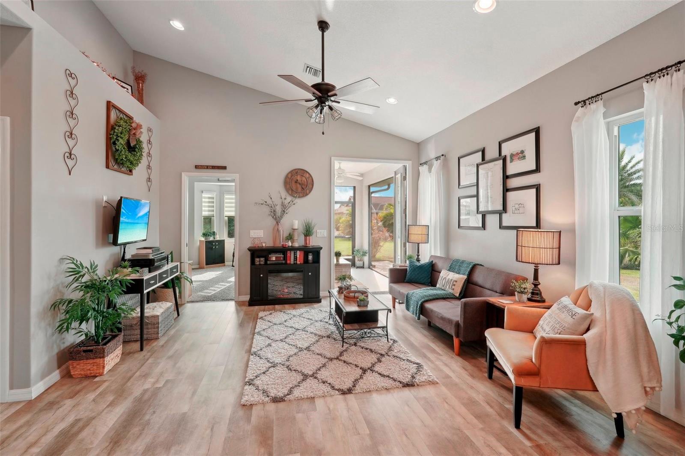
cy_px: 228
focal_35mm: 16
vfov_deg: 73.7
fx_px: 304
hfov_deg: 96.7
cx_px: 342
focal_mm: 16
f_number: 8
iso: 400
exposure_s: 1/25
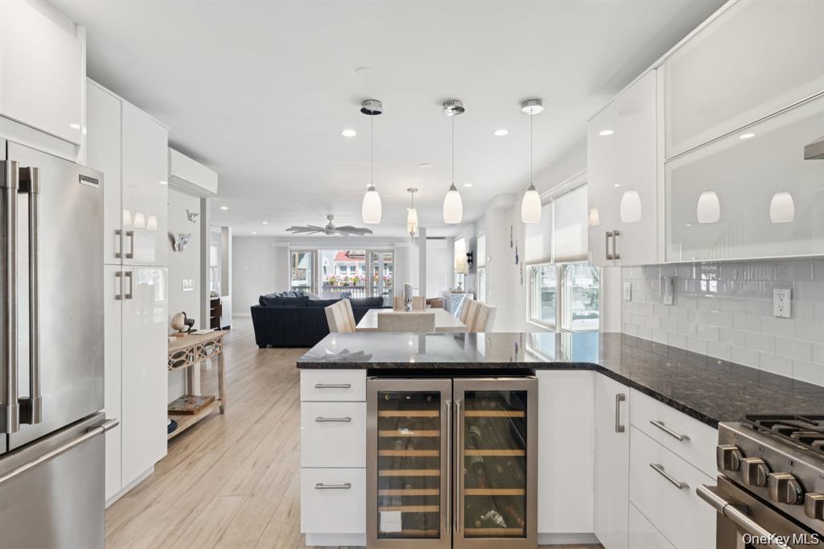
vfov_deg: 67.3
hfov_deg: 90.0
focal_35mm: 18
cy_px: 274
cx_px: 412
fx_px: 412
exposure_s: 1/6
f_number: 9
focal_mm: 18
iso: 125
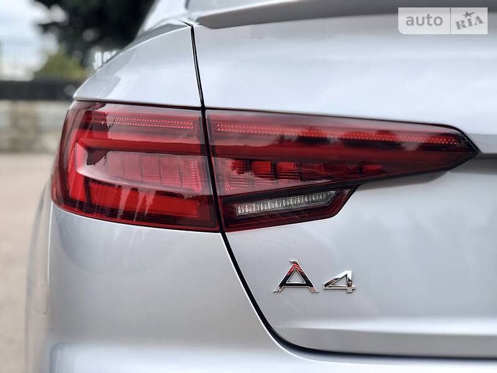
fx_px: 747
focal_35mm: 52
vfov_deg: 28.0
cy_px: 186
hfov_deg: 36.8
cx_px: 248
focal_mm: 6
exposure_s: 1/198
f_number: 2.4
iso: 16
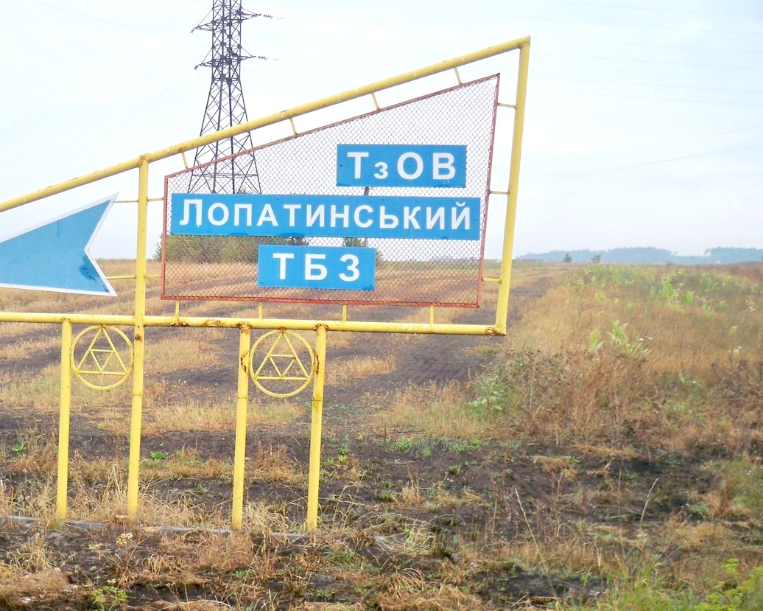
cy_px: 250
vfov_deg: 30.2
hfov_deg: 36.8
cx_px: 233
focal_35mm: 50
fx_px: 1129
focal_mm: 6.3
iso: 80
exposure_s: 1/250
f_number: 3.1
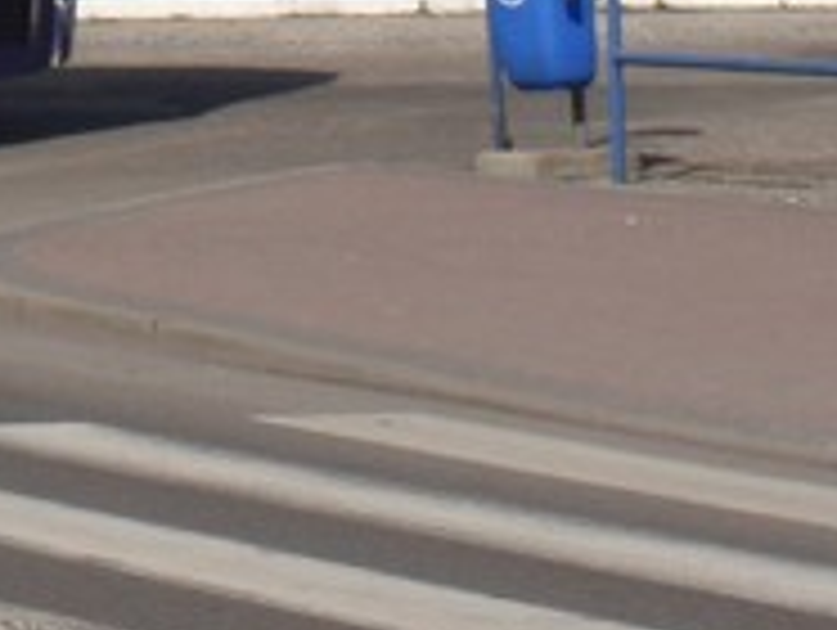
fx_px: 5617
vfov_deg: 6.2
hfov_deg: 8.0
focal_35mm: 232
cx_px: -1094
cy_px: -848
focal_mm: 8.69
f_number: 10
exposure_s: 1/100
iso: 64
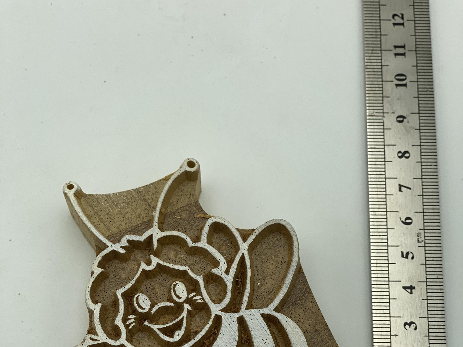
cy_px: 293
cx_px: 231
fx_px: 936
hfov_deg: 27.8
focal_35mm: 70
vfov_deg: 20.7
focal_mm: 6
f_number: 2
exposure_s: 1/695
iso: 20
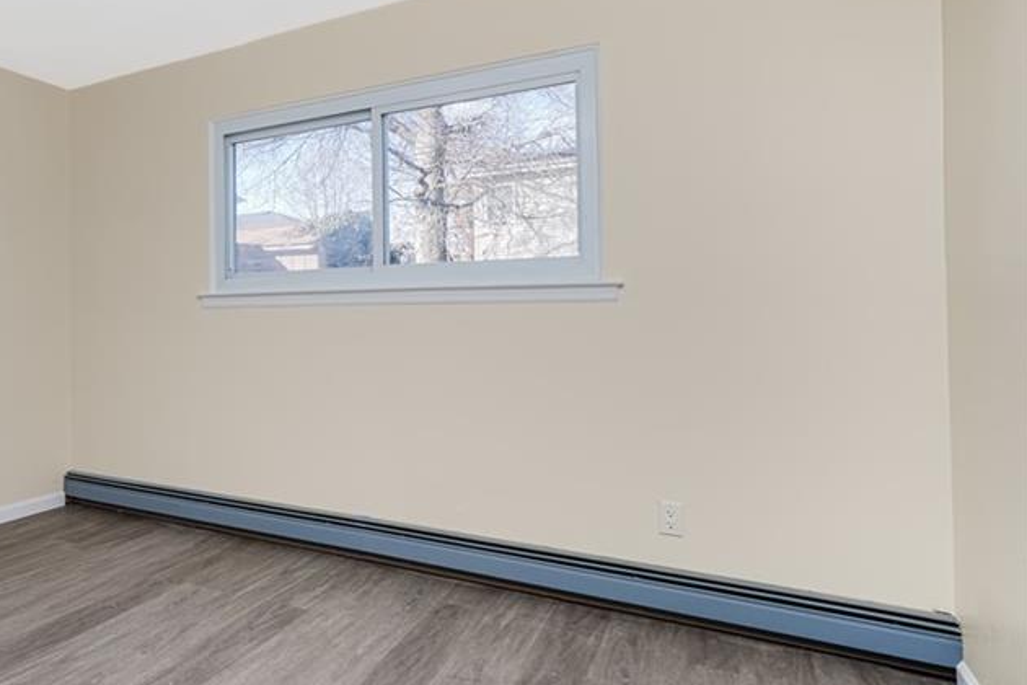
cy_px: 302
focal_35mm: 27
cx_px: 196
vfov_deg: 48.1
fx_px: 765
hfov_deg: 61.7
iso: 50
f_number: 5.6
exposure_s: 1/50
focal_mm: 16.5
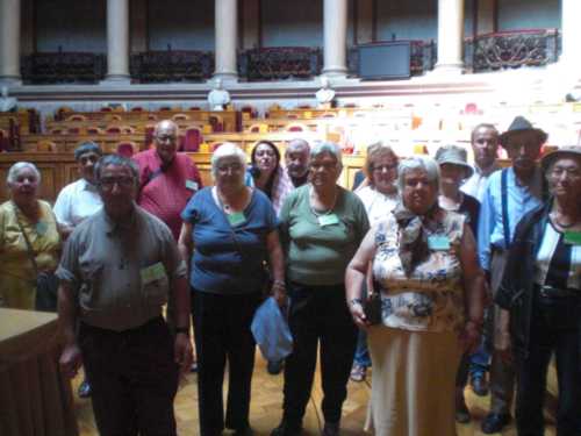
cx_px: 290
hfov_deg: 49.0
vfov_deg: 37.7
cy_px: 218
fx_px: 638
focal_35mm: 38
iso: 800
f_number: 3.1
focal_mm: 6.3
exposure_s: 1/60
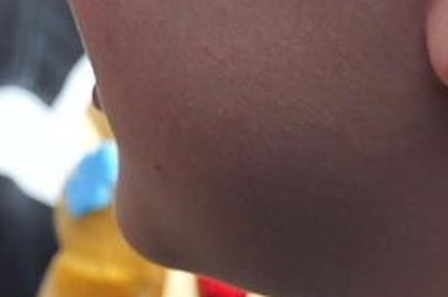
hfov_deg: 8.4
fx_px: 2821
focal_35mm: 227
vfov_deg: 6.0
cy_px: -102
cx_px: 1003
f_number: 7.1
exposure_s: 1/800
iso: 400
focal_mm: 35
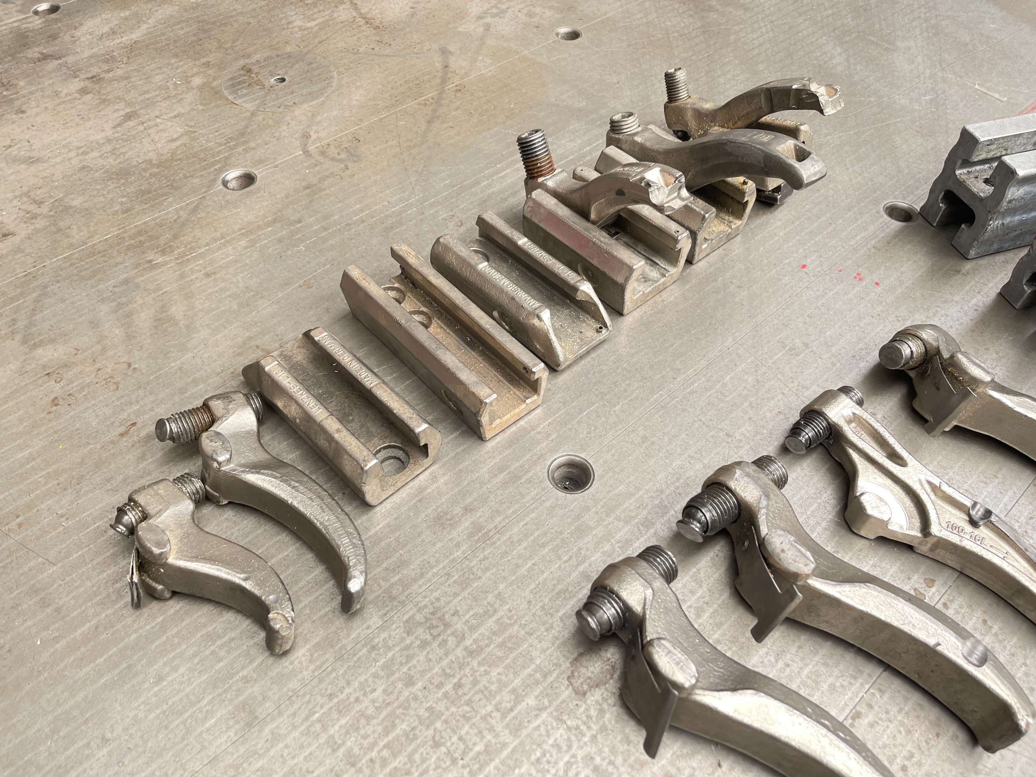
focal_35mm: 26
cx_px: 518
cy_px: 388
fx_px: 778
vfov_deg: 53.1
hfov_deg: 67.3
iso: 50
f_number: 1.6
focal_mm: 5.1
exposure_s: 1/121
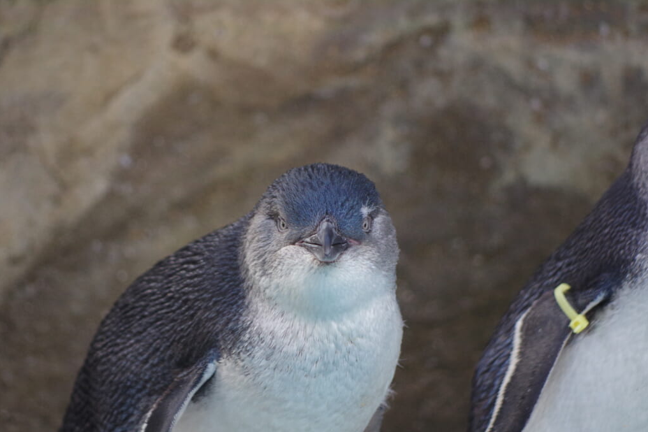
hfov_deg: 4.5
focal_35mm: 453
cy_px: 216
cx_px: 325
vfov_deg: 3.0
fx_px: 8156
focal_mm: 300
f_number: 5.8
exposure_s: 1/400
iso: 1600
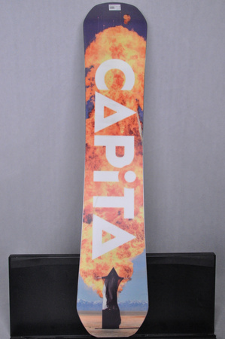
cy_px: 170
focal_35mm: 38
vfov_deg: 51.3
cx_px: 112
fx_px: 352
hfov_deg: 35.4
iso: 3200
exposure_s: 1/125
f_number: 9.5
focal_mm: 25
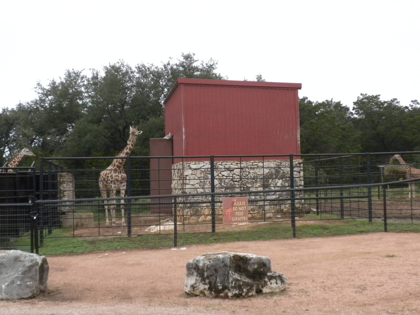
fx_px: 631
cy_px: 158
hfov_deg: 36.8
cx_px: 210
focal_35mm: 52
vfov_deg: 28.0
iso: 400
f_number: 4.3
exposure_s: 1/602
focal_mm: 9.1
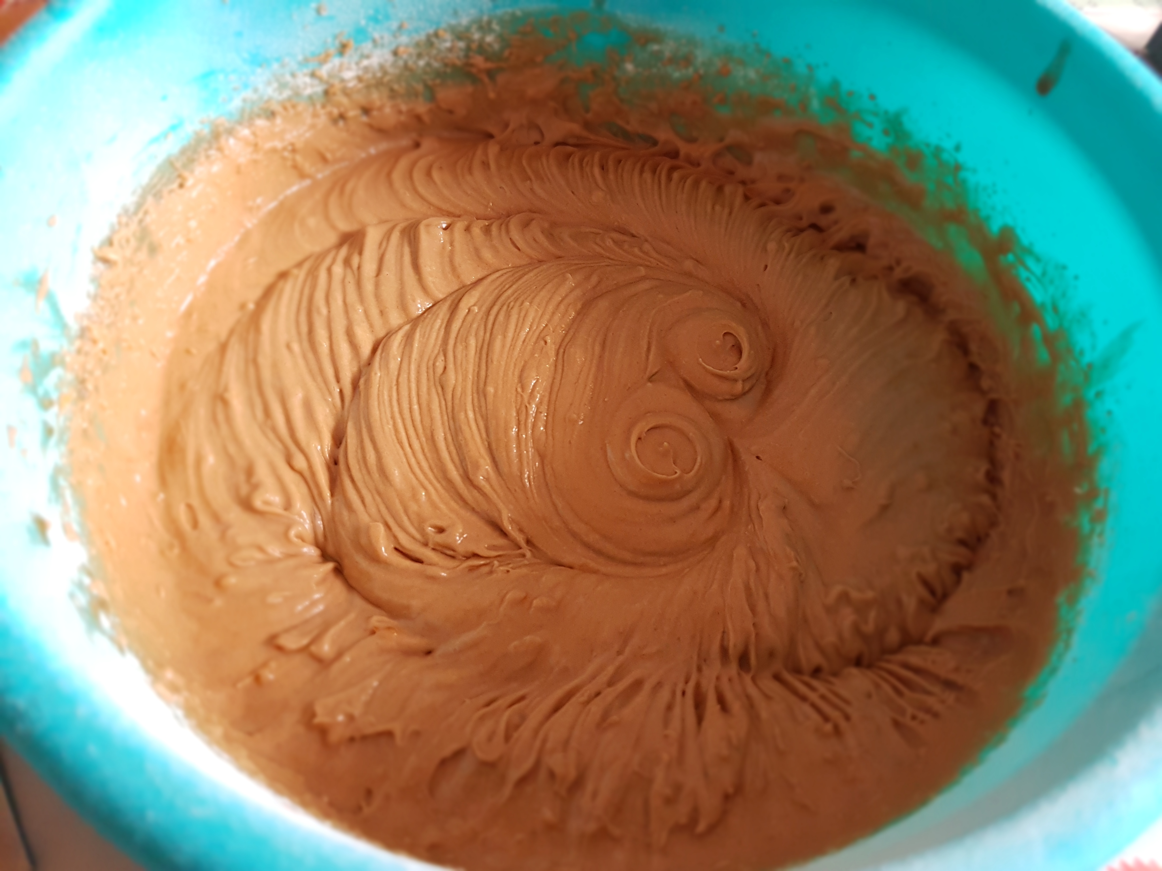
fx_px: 873
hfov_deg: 67.3
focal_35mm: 26
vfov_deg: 53.1
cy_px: 436
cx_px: 581
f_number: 1.7
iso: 200
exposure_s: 1/15
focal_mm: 4.2
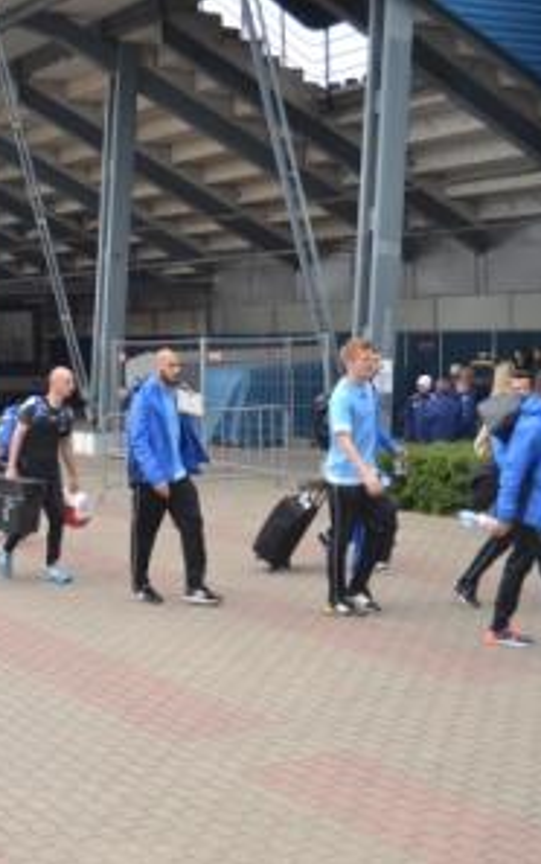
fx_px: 1413
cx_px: 148
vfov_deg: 34.0
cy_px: 432
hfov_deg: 21.5
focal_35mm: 60
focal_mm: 26
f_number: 4.5
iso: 100
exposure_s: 1/200
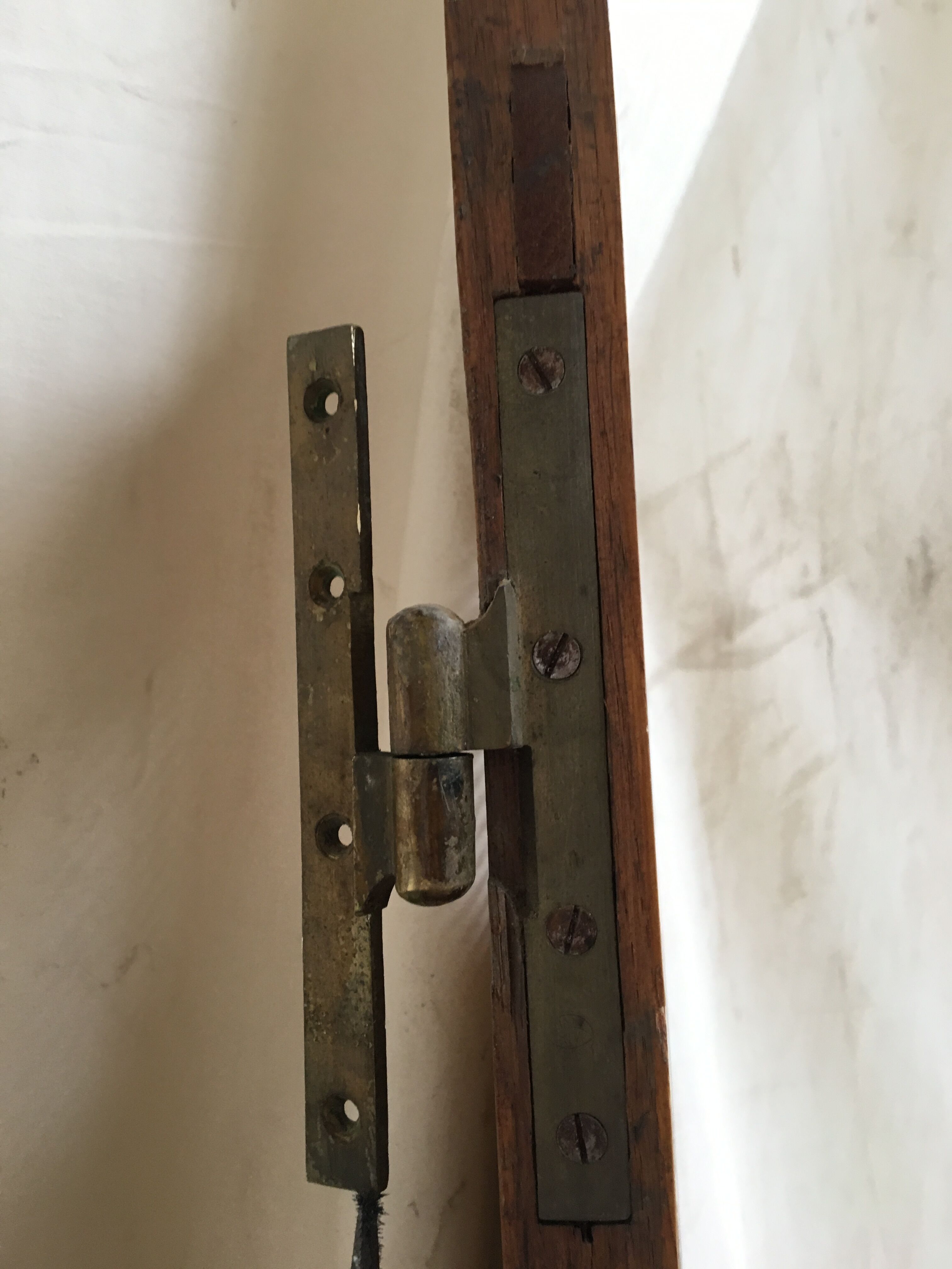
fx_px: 1063
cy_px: 634
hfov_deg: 48.2
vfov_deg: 61.7
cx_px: 476
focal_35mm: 29
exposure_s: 1/30
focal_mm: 4.15
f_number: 2.2
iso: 80
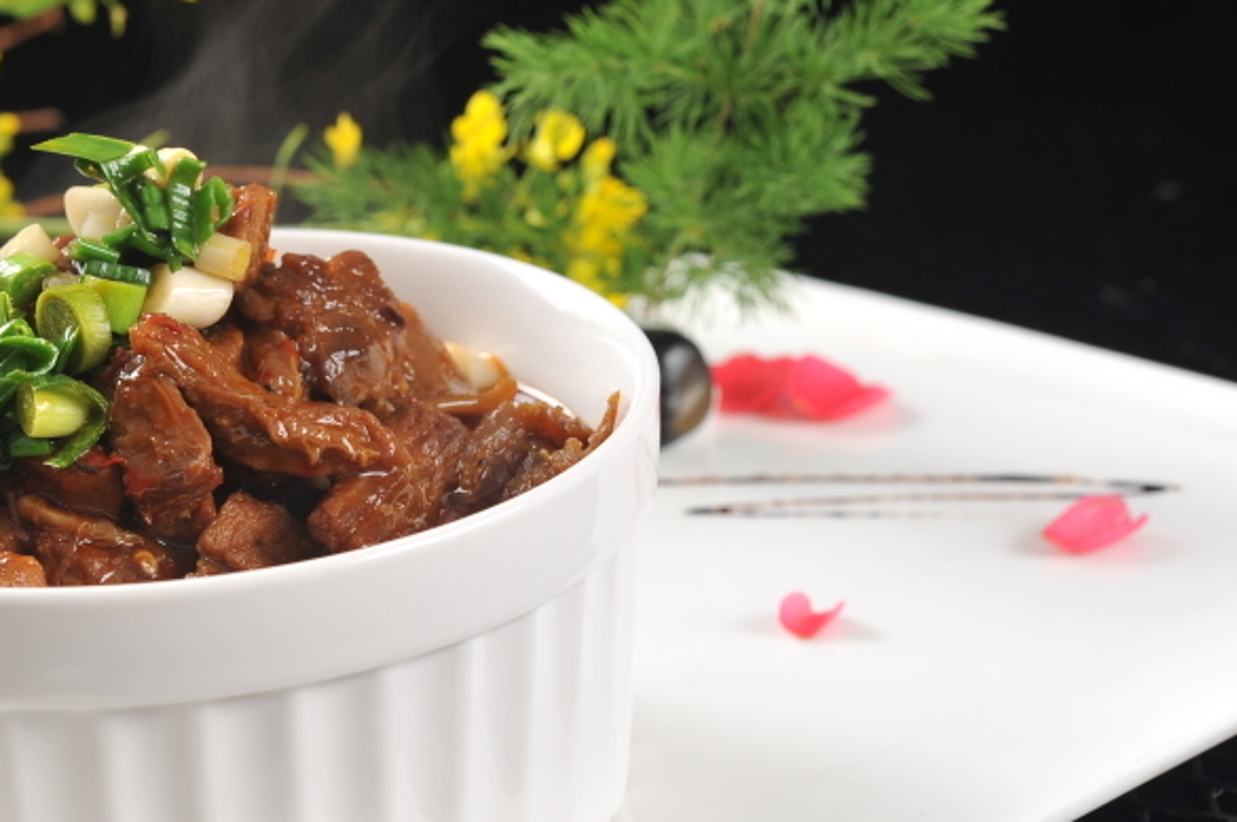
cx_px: 220
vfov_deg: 13.0
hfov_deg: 19.2
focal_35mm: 105
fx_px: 3605
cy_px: 424
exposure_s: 1/125
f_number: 10
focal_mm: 60
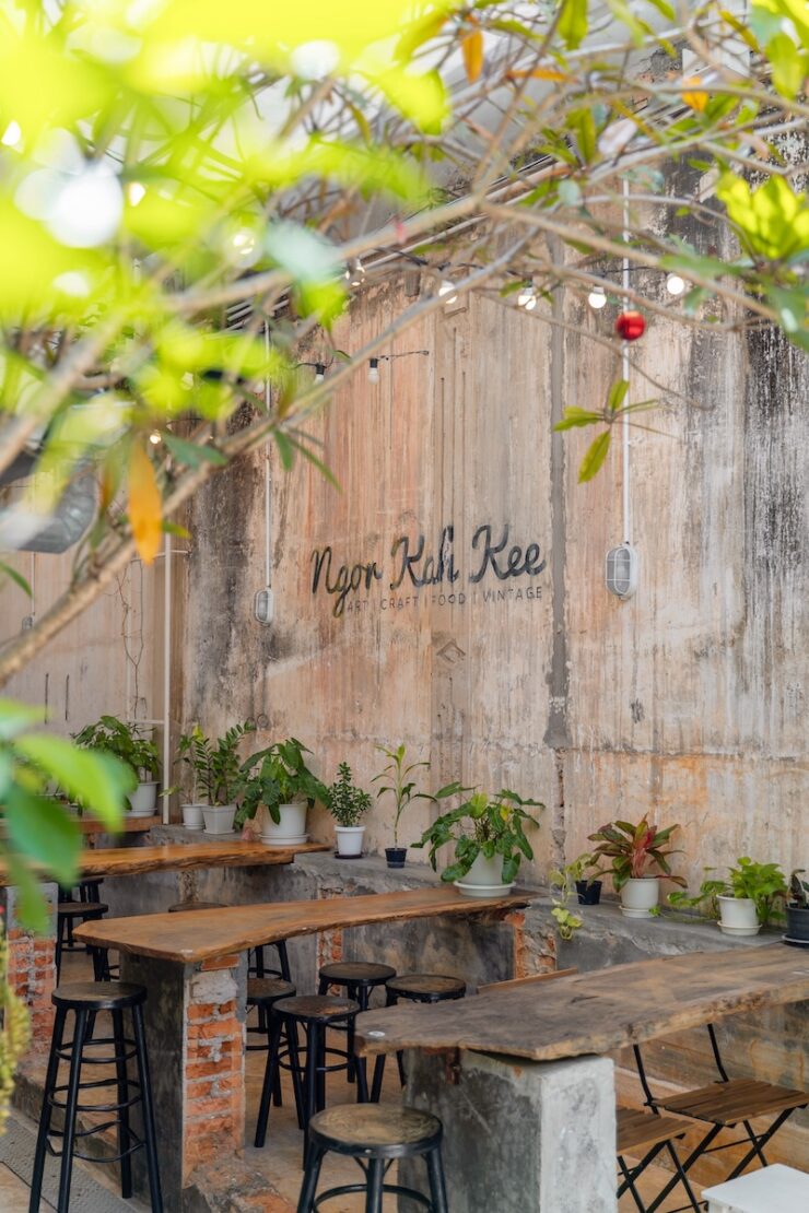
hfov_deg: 36.9
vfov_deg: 53.1
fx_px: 1213
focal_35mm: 36
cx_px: 404
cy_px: 606
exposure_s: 1/250
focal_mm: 36
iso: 100
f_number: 2.8
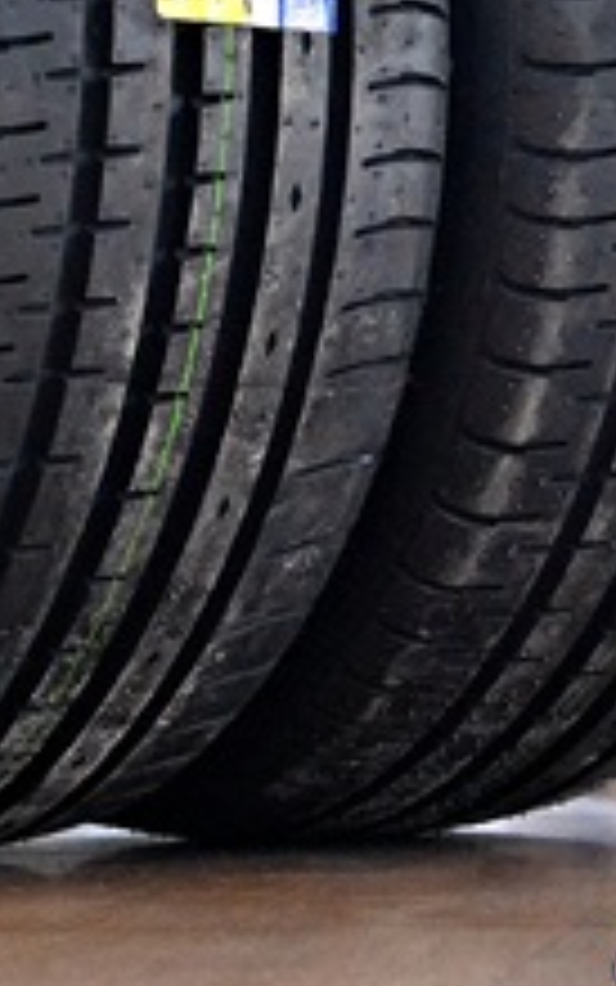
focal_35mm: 127
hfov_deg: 10.0
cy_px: 169
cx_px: -279
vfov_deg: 16.3
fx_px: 3409
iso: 3200
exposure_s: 1/30
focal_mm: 26
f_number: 4.2
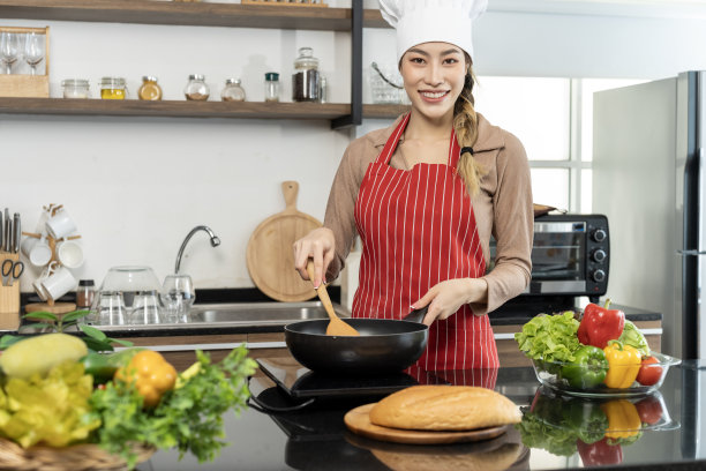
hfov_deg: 39.6
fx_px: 980
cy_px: 236
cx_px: 353
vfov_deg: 27.0
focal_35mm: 50
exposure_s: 1/160
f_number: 3.5
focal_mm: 50
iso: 500
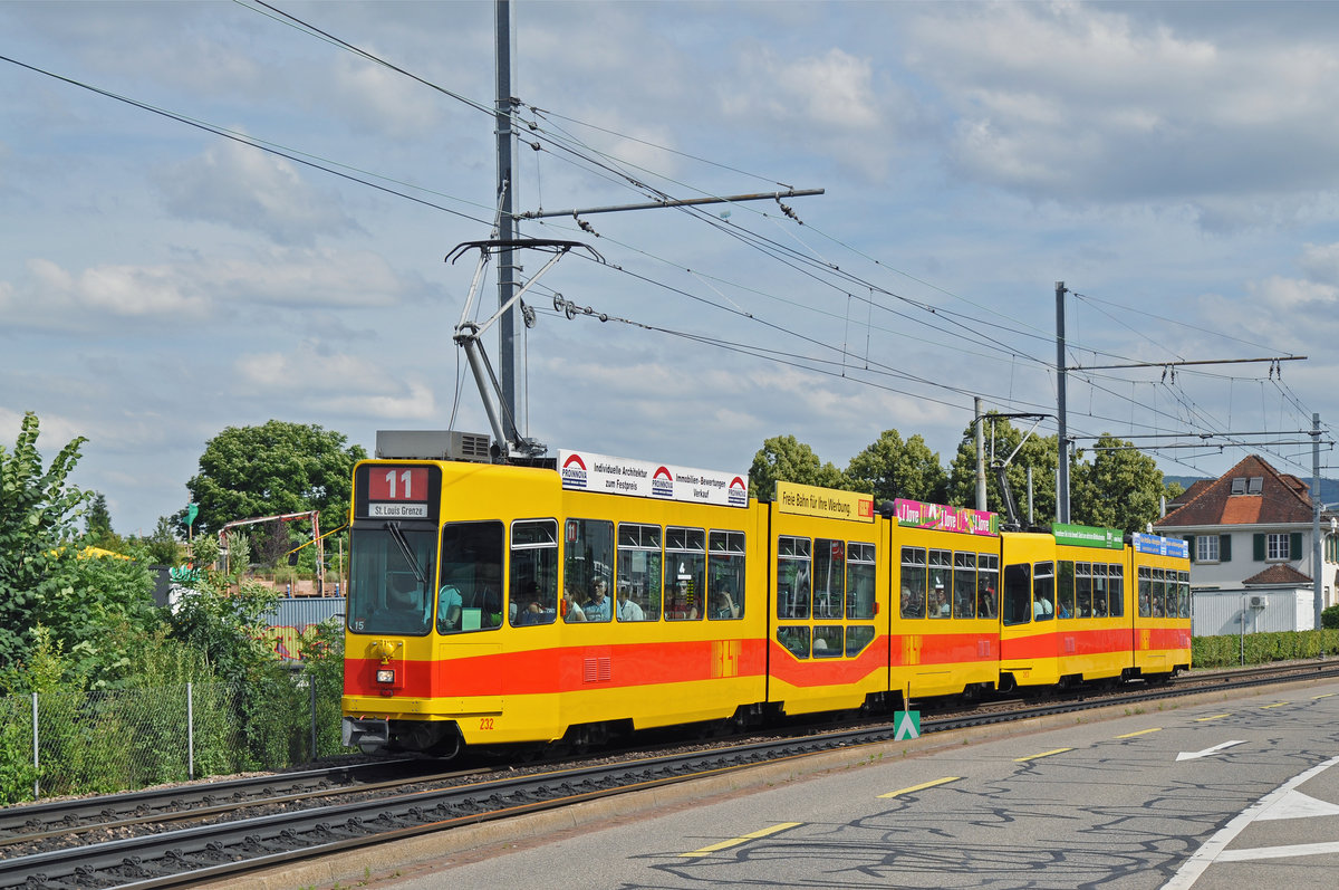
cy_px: 445
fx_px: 2675
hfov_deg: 28.1
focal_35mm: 72
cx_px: 670
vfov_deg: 18.9
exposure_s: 1/1000
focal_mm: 48
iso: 200
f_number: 6.3
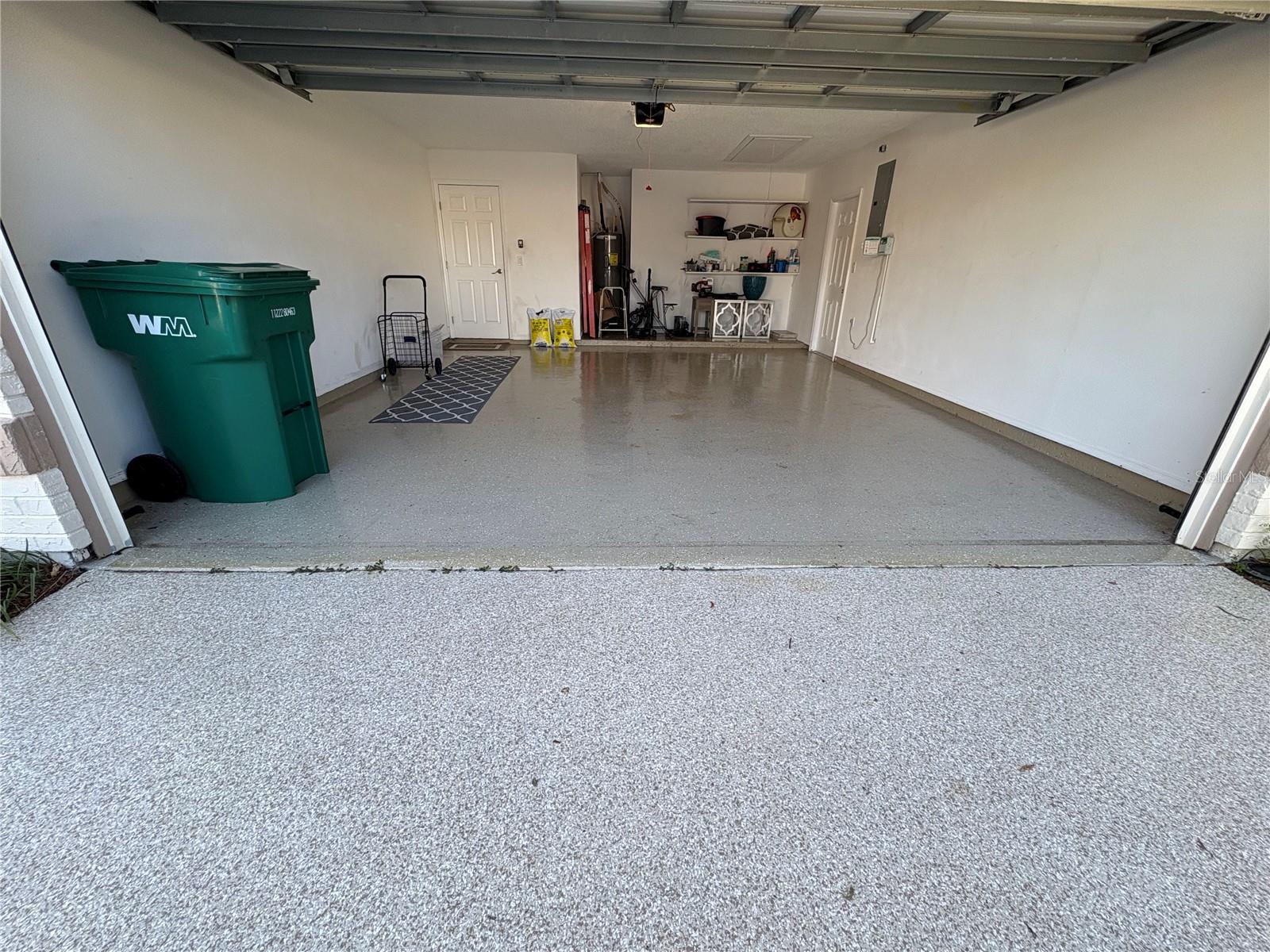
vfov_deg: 85.7
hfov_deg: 102.1
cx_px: 635
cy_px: 476
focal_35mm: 14
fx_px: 514
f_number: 2.2
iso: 40
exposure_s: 1/99
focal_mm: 2.22
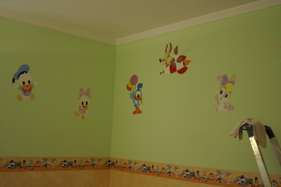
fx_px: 328
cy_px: 94
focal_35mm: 42
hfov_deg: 46.4
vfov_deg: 31.8
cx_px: 140
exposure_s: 1/50
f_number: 4.5
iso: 800
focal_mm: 28
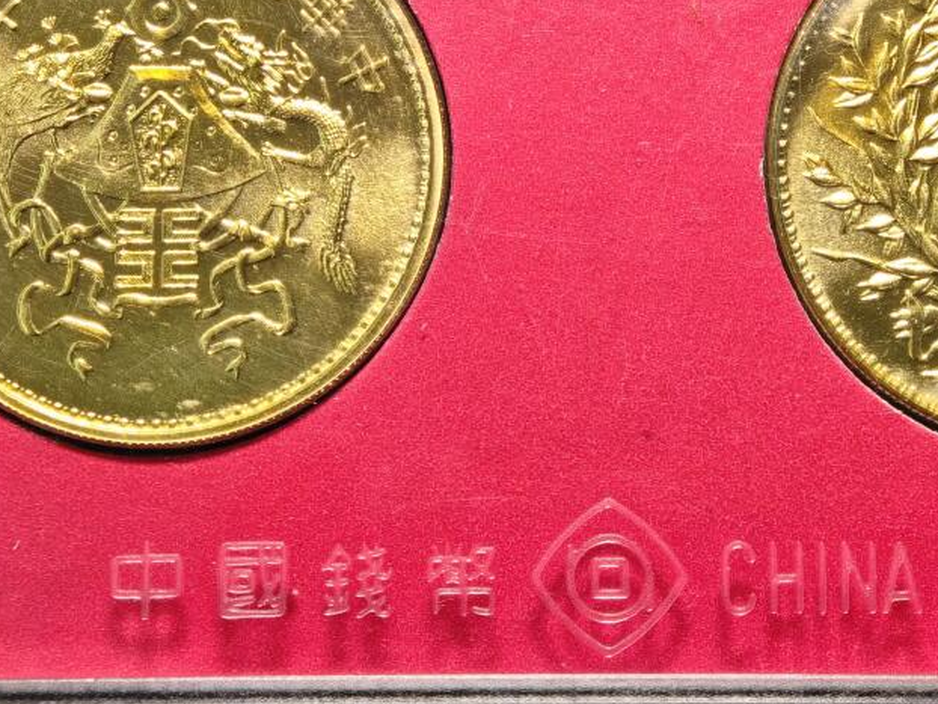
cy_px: 158
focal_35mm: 135
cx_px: 605
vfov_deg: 11.0
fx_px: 3660
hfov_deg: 14.6
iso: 640
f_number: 2
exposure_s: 1/120
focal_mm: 9
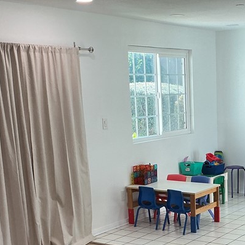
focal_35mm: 66
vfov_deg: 25.4
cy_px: 217
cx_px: 201
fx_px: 528
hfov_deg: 25.6
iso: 50
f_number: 1.8
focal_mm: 3
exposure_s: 1/120
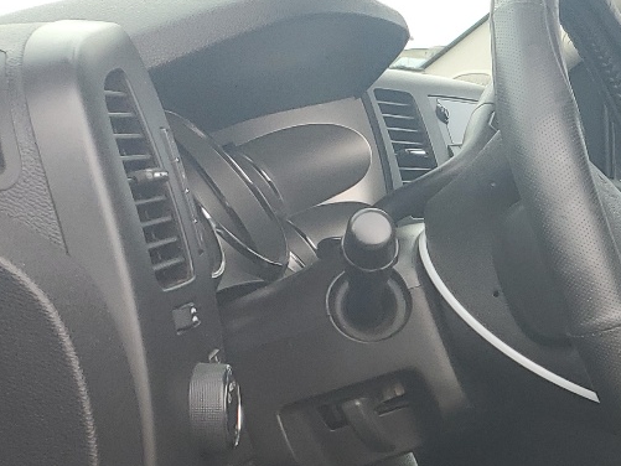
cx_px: 990
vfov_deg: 17.1
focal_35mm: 83
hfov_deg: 19.7
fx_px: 1489
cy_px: 530
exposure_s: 1/175
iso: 50
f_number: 1.5
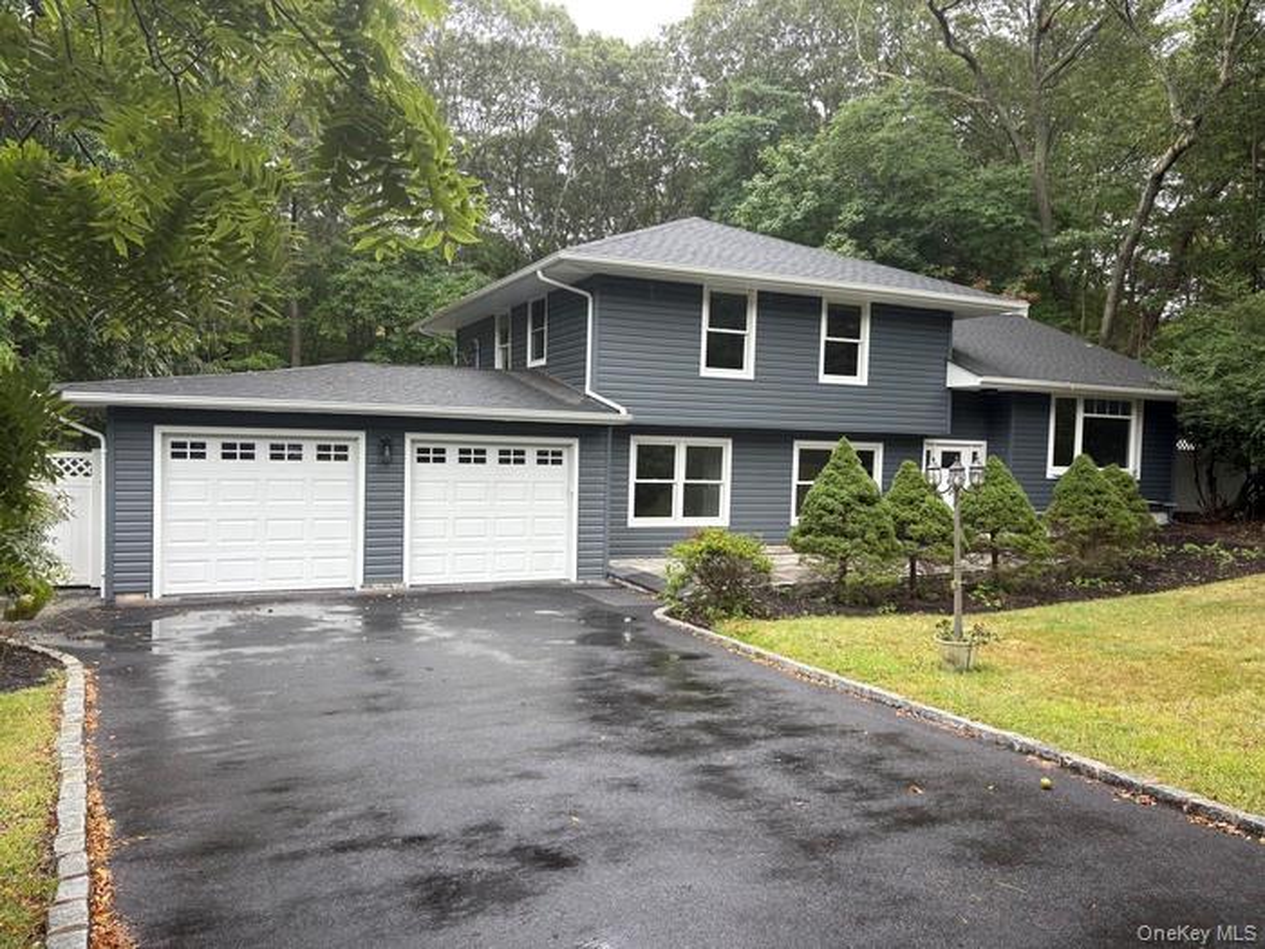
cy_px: 474
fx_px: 950
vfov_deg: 53.1
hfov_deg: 67.3
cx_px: 632
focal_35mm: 26
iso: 40
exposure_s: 1/213
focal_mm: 5.96
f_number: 1.6
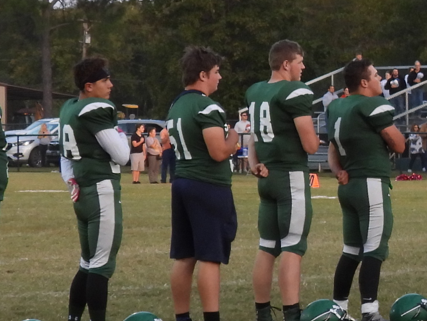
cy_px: 77
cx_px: 645
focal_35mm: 219
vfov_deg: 6.8
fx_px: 2702
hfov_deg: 8.8
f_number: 3.5
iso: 200
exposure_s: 1/160
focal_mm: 9.8
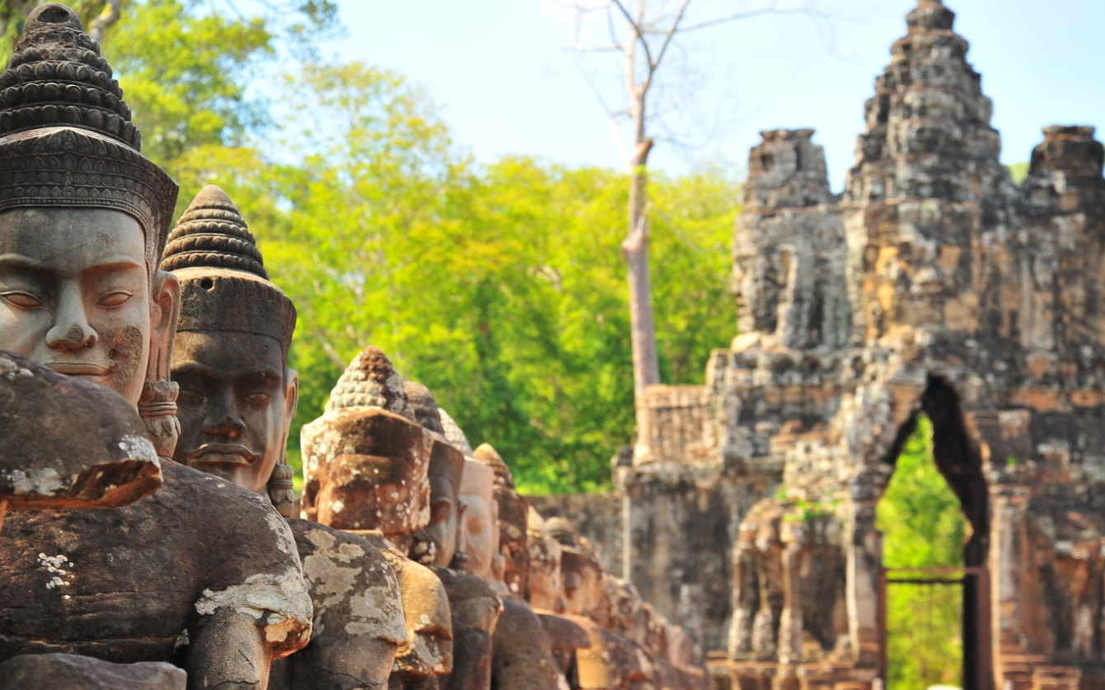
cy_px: 402
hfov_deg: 16.8
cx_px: 554
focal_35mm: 124
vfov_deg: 10.6
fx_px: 3734
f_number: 5.6
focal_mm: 85
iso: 200
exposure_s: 1/80
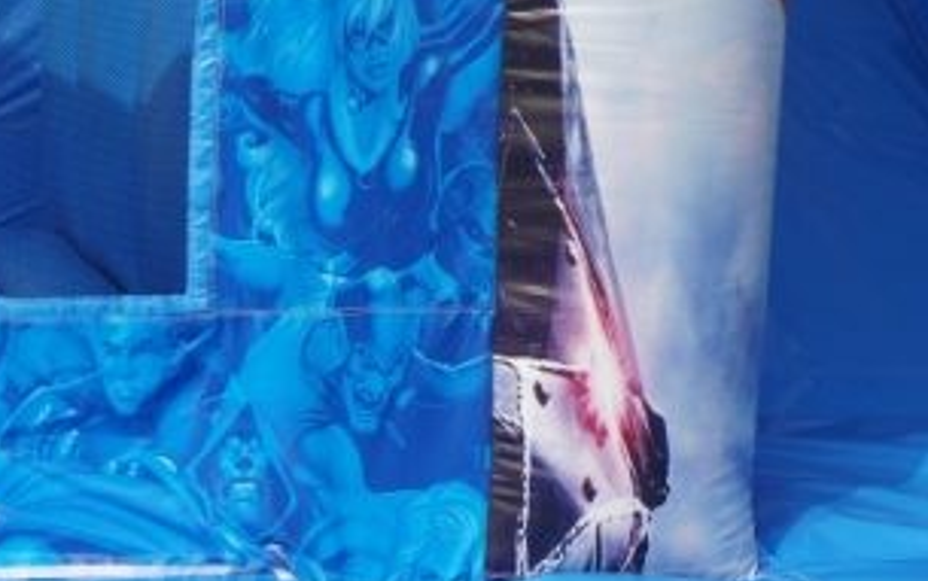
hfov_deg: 22.8
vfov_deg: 15.5
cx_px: -237
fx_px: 2075
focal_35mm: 82
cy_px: 640
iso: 100
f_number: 8
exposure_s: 1/320
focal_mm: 16
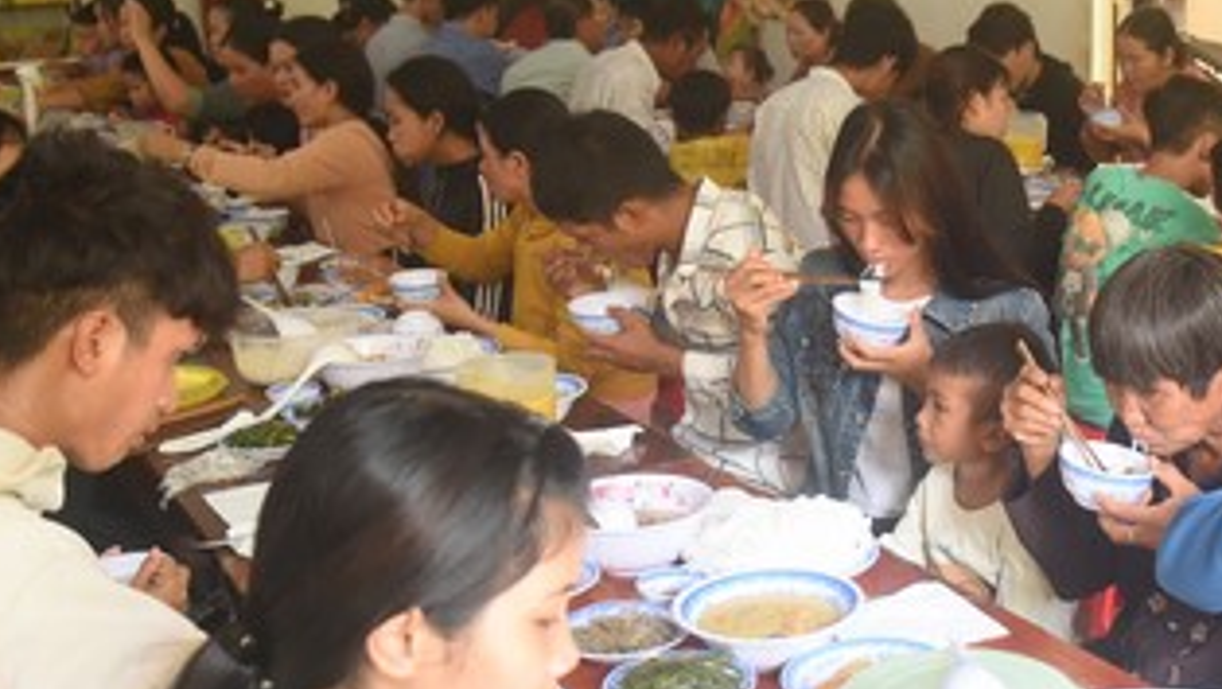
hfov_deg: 38.7
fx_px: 1686
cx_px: 938
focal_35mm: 52
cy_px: 335
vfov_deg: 23.1
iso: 1600
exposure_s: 1/100
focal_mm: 24
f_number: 4
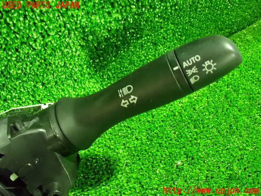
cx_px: 130
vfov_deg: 46.8
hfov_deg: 60.0
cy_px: 98
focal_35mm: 30
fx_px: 226
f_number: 2.3
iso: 1600
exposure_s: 1/15
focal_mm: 5.4
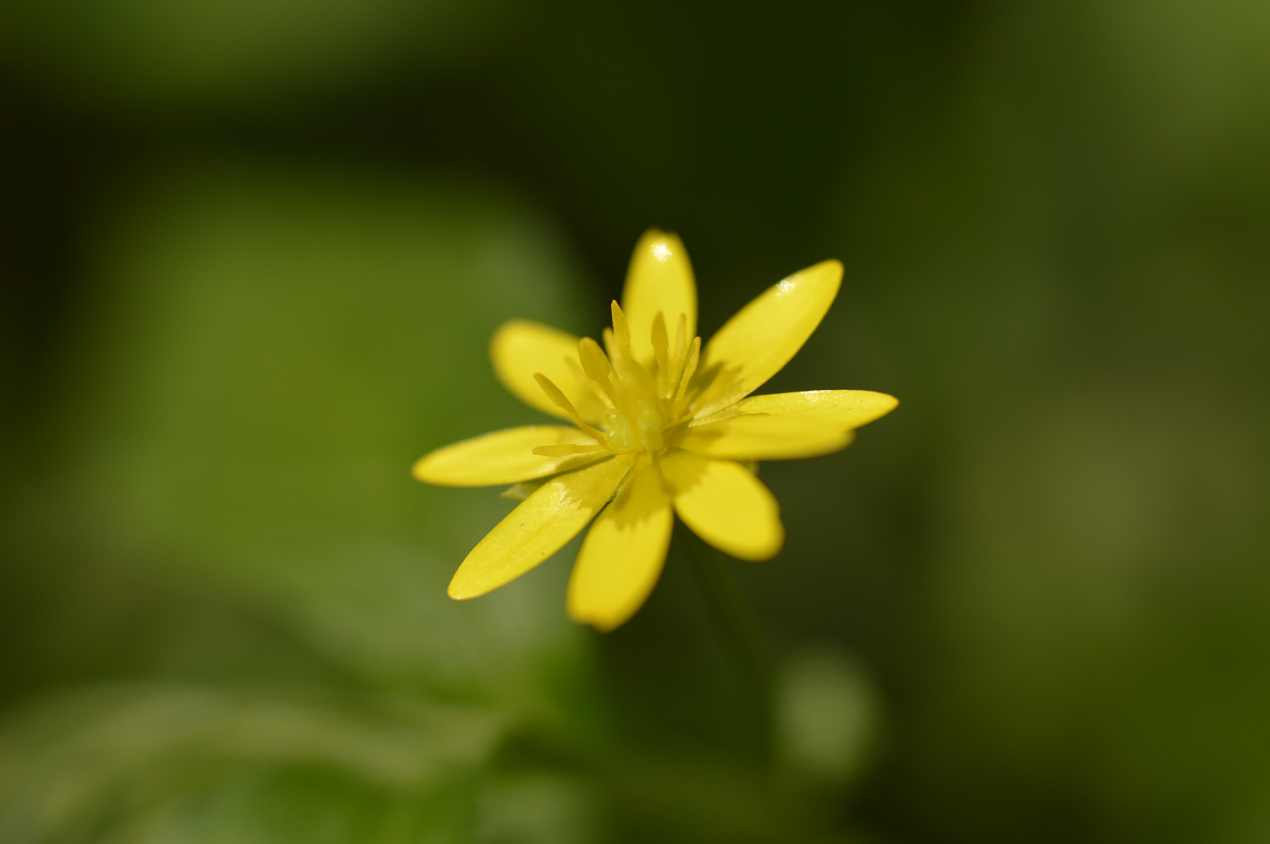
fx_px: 1850
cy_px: 422
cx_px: 635
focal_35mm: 52
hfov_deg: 37.9
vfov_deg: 25.7
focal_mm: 35
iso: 100
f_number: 2.8
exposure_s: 1/1600
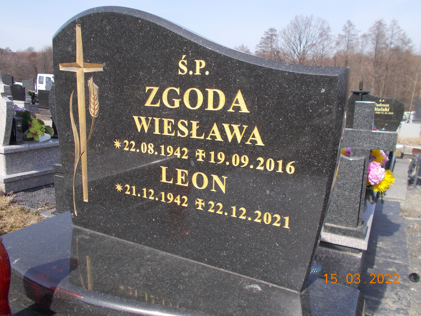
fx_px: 365
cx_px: 210
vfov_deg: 46.8
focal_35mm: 30
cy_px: 158
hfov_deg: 60.0
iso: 80
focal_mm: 5.3
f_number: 8.6
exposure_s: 1/100
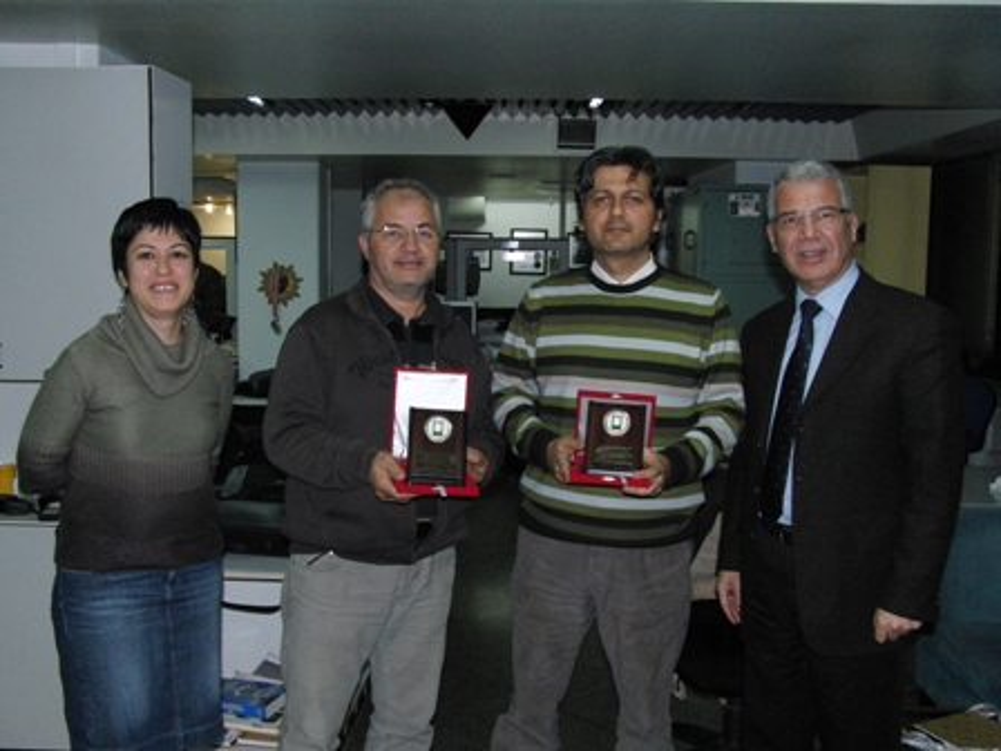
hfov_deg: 51.4
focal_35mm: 36
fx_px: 1041
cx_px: 500
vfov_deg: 39.7
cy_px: 376
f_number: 2.7
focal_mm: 7.3
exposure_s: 1/60
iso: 400
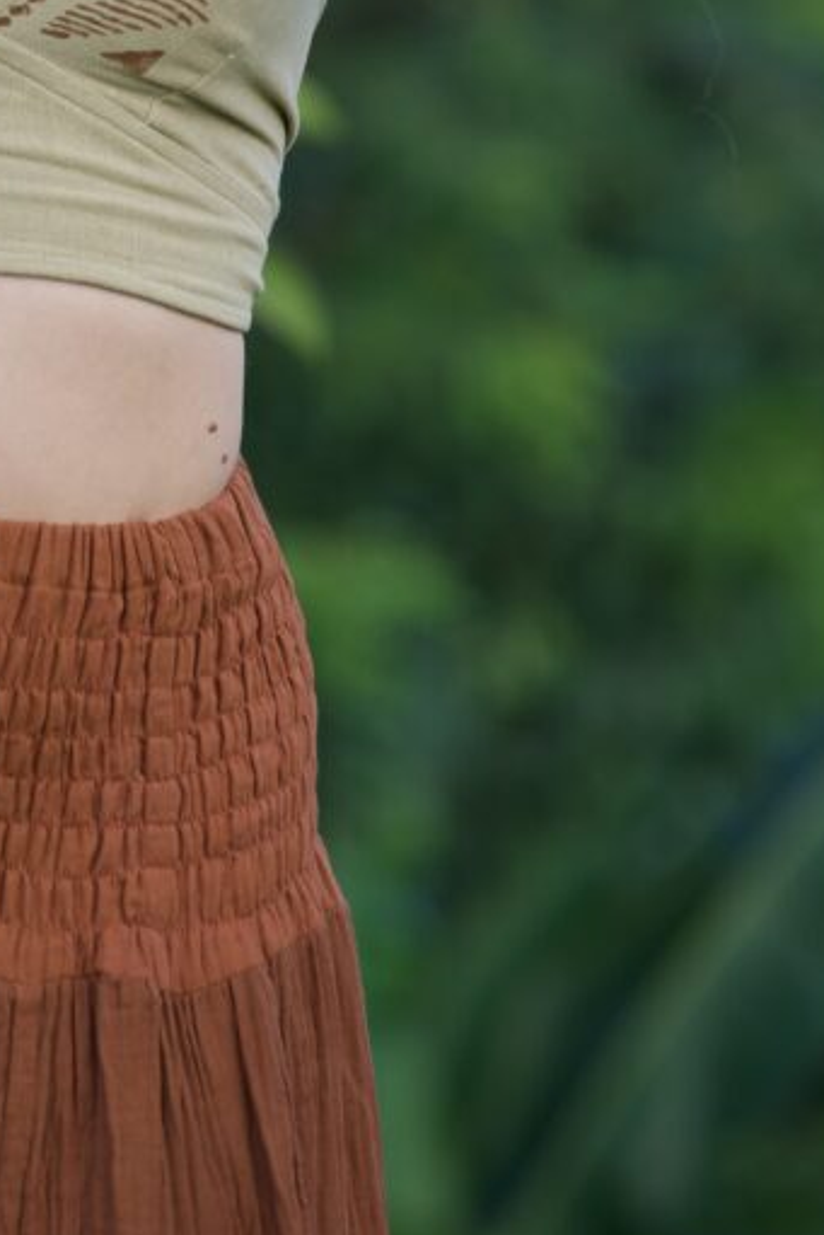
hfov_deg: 3.9
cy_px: -39
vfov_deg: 5.8
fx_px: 12076
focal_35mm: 352
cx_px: -70
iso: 100
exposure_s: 1/160
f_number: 4
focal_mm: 150
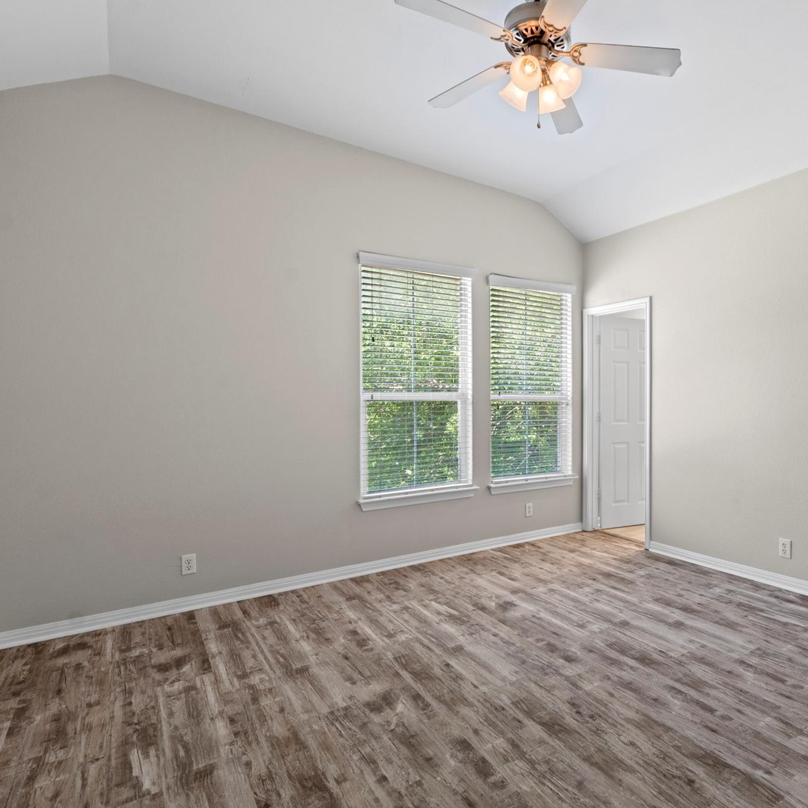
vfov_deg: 74.8
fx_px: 528
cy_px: 406
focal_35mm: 20
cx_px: 571
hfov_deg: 71.4
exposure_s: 2
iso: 250
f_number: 11
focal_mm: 10
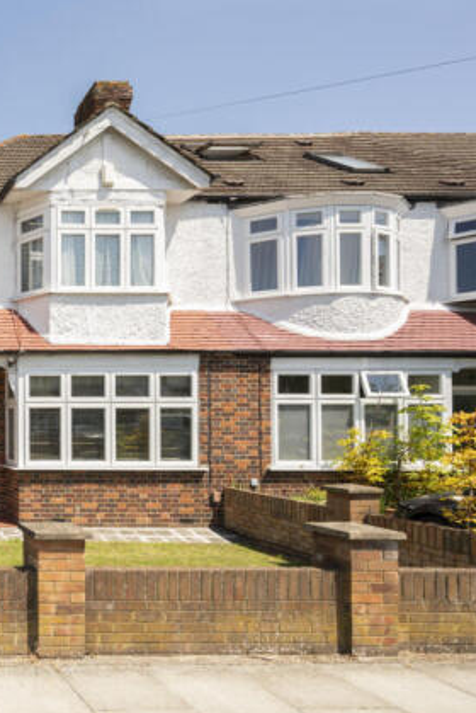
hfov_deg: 38.6
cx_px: -78
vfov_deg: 69.8
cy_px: 354
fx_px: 510
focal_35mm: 26
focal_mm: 16.5
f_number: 8
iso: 200
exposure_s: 1/320
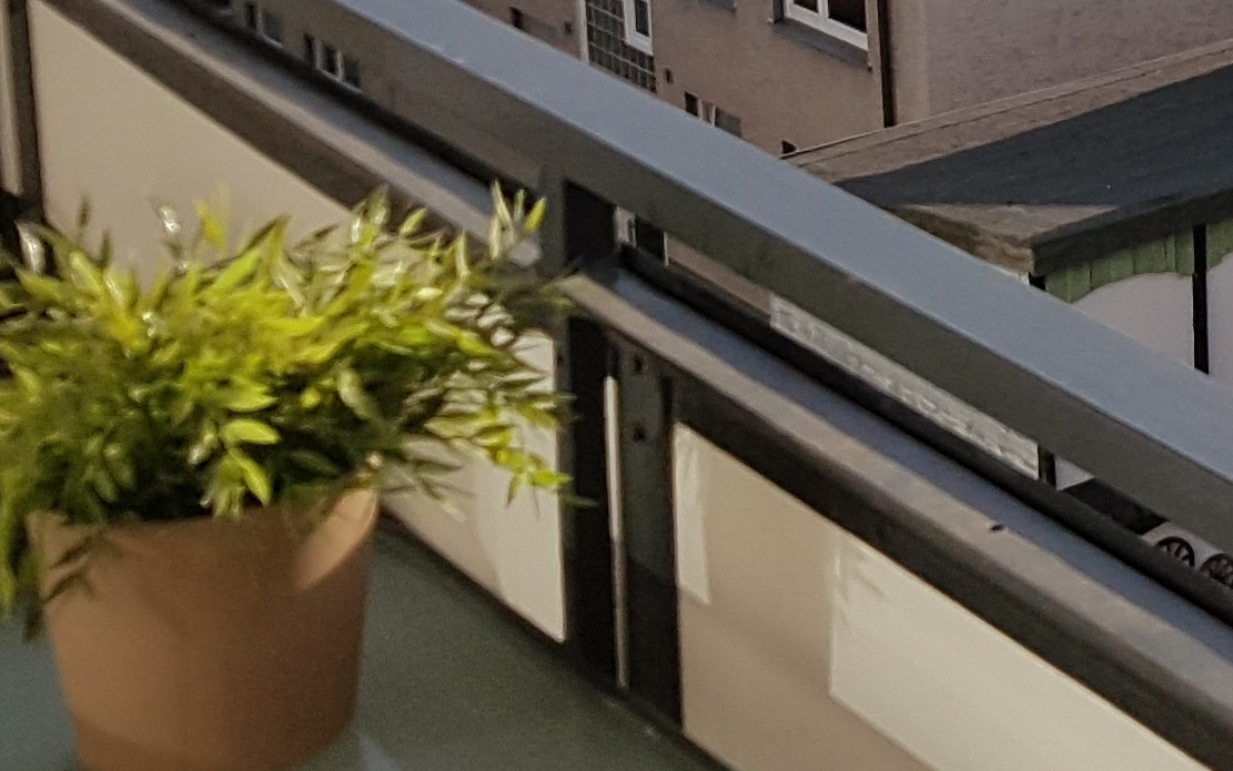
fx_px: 3361
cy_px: -529
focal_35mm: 100
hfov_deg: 19.1
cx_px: 1648
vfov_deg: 12.2
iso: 50
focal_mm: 4.2
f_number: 1.7
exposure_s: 1/3904
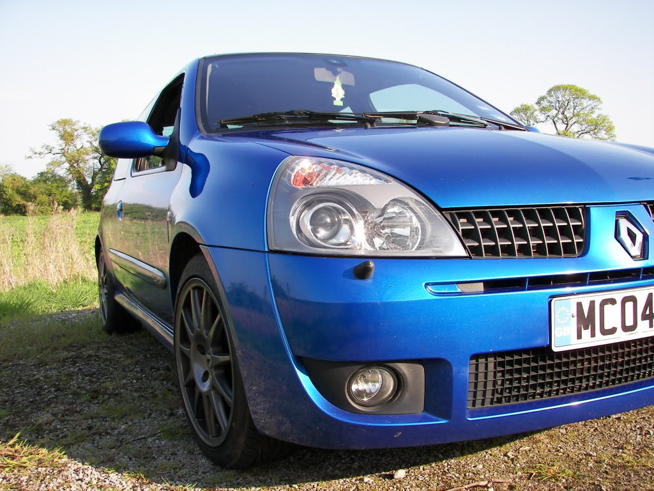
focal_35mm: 36
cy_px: 246
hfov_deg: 51.4
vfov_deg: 39.7
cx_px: 327
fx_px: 680
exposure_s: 1/250
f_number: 2.8
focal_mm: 6
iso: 50
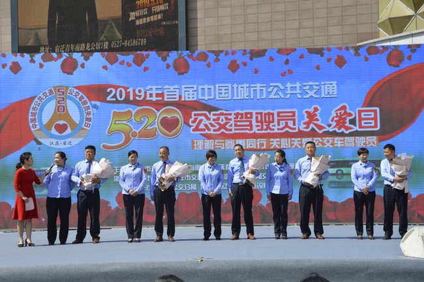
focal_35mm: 57
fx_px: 671
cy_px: 141
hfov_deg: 35.1
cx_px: 212
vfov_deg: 23.8
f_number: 8
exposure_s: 1/250
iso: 100
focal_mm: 38
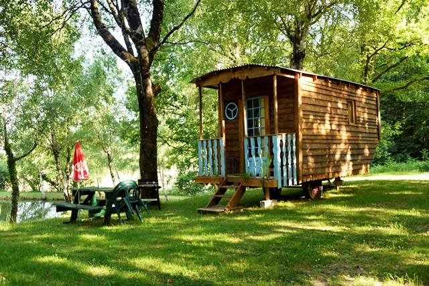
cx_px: 214
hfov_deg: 55.8
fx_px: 405
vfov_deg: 38.9
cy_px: 143
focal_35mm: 34
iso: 125
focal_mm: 34
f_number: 4
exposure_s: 1/50
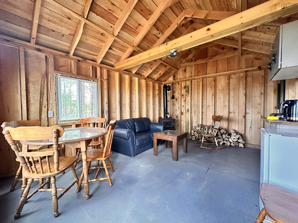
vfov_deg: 85.7
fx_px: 121
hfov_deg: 102.1
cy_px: 112
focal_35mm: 14
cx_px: 149
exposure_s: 1/60
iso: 500
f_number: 2.2
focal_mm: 2.22
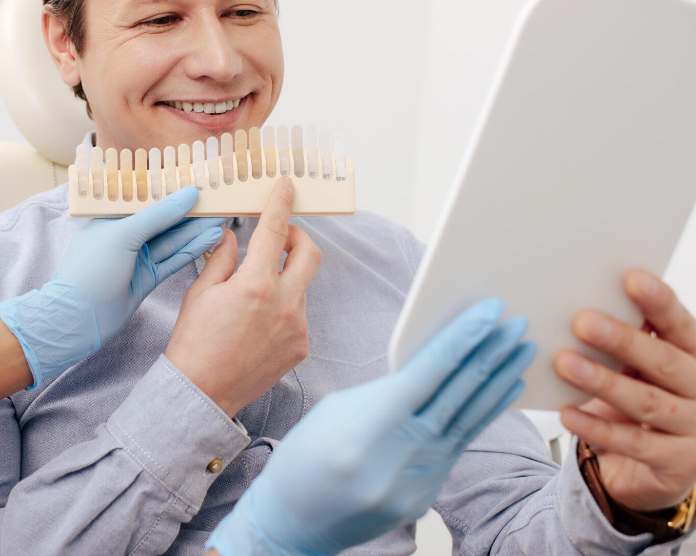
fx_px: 1277
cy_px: 162
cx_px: 122
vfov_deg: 24.4
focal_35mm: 62
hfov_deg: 29.7
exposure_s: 1/200
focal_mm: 35
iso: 64
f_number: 4
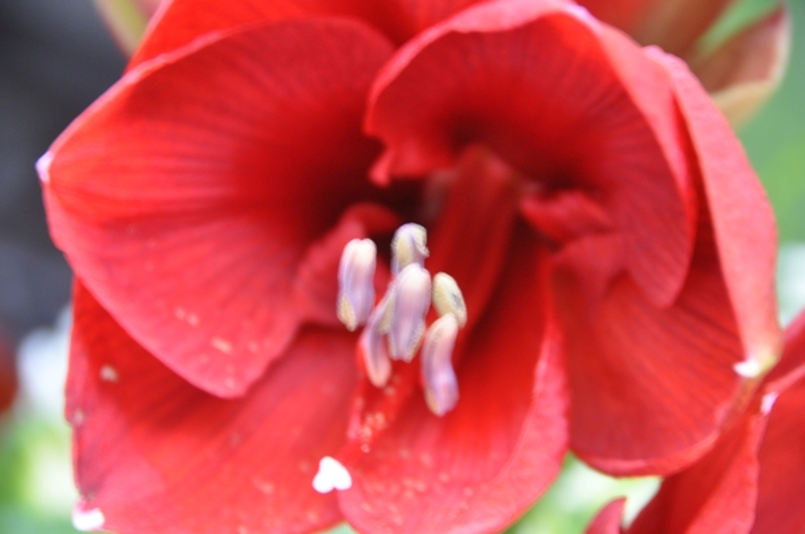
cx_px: 402
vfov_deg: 4.6
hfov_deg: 6.9
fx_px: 6698
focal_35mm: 300
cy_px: 267
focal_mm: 200
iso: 800
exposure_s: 1/1.6
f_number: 5.6
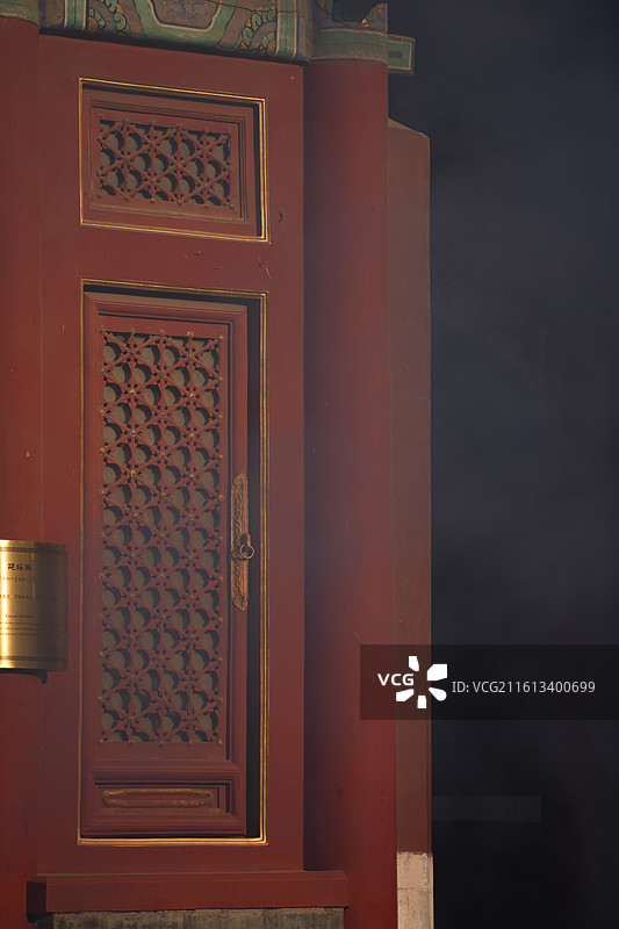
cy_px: 464
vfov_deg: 10.3
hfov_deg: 6.9
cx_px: 310
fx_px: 5160
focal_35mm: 200
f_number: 5.6
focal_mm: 200
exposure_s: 1/320
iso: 50
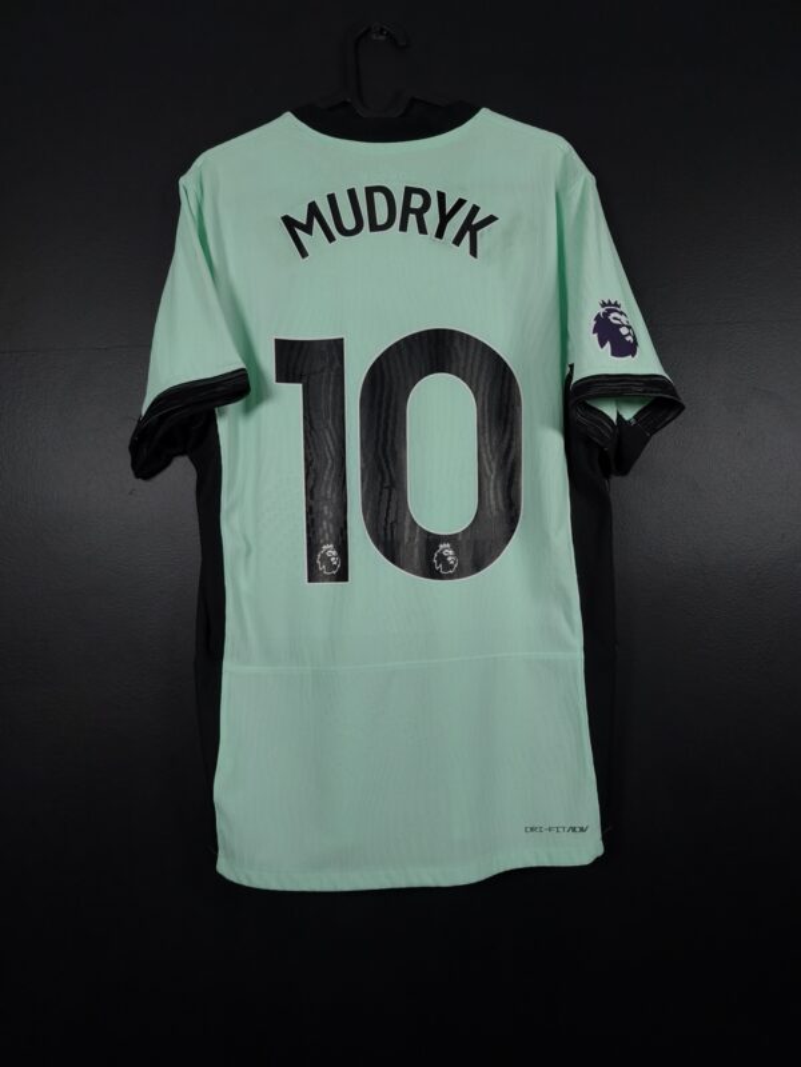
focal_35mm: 23
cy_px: 534
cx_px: 400
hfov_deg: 58.9
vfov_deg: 73.9
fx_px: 710
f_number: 1.6
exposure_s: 1/160
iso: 400
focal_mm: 6.57
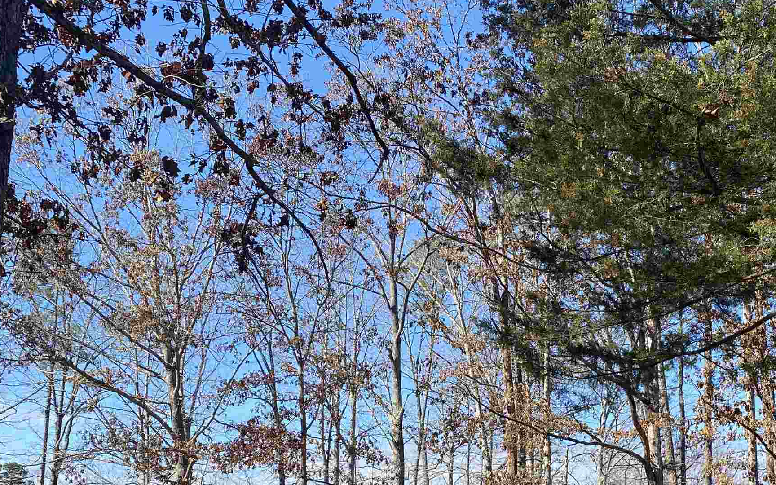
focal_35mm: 49
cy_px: 427
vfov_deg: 25.6
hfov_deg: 40.3
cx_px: 547
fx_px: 1036
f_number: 1.8
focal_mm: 4.25
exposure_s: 1/1157
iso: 32
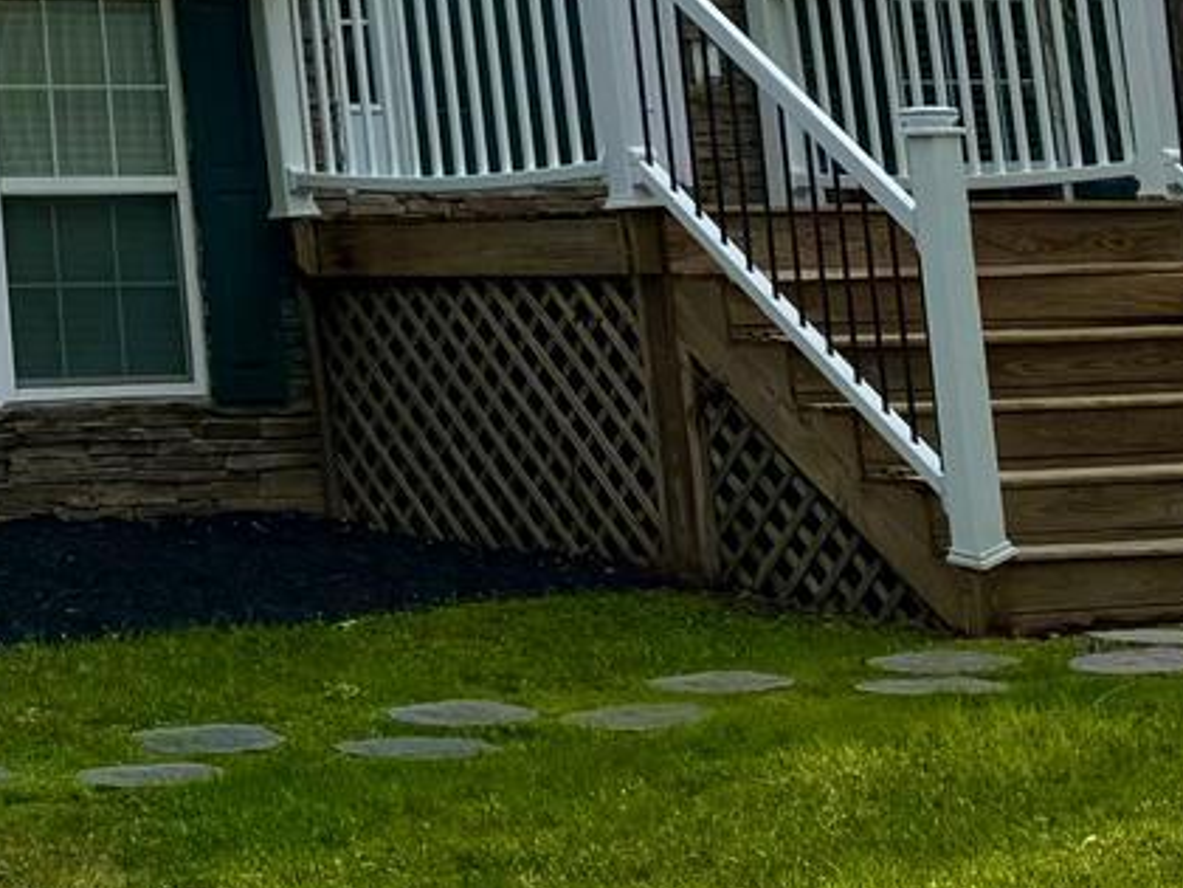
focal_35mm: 117
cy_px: -877
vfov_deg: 11.4
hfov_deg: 15.4
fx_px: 3998
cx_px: -668
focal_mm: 6.76
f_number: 1.78
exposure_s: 1/7353
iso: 80
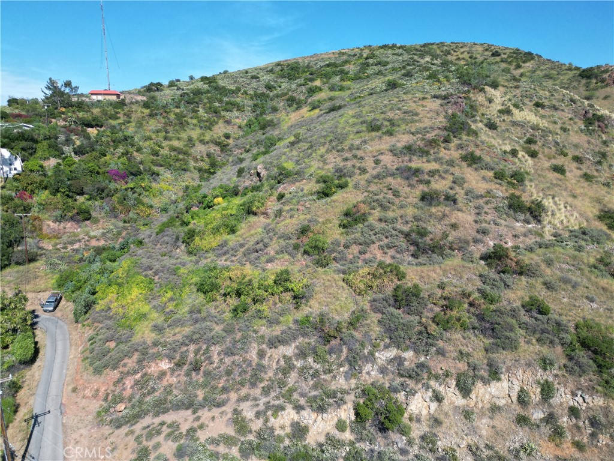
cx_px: 307
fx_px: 426
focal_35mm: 24
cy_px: 230
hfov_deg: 71.6
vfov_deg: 56.8
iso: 100
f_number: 1.7
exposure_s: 1/2000
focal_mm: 6.72
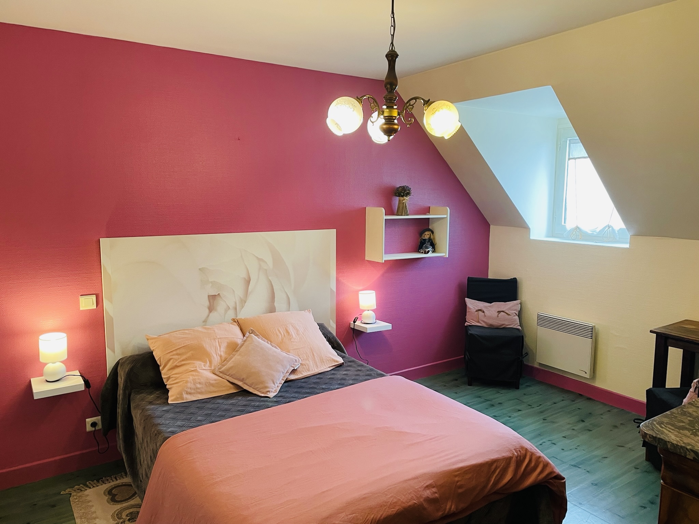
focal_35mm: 26
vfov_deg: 53.1
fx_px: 525
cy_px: 262
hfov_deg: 67.3
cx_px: 350
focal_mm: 4.2
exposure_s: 1/50
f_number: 1.6
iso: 125
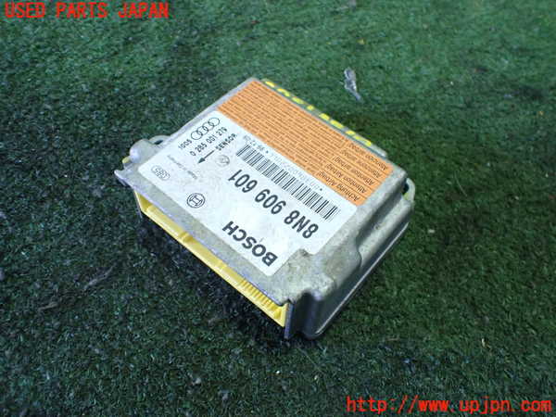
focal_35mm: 30
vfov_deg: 46.8
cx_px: 278
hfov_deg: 60.0
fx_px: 482
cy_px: 208
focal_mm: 5.4
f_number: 2.3
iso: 800
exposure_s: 1/80
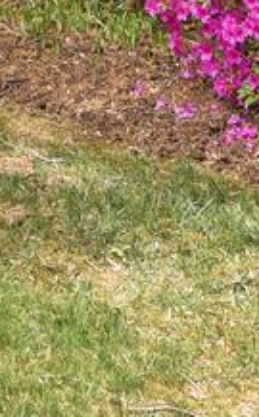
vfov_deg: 9.5
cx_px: -453
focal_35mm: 195
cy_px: -621
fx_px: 2210
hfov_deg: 6.3
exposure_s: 1/400
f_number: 10
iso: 800
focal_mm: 24
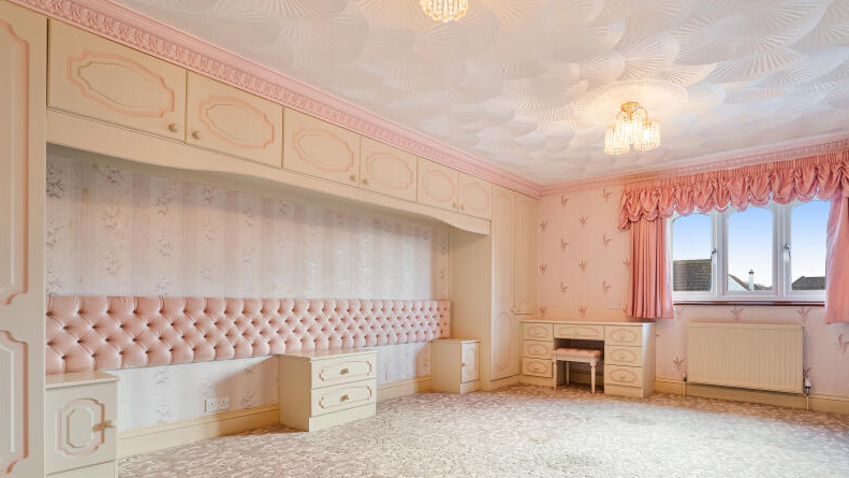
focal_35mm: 19
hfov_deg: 88.6
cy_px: 300
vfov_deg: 57.6
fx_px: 428
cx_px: 501
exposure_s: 1/200
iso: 400
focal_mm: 14
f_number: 6.3
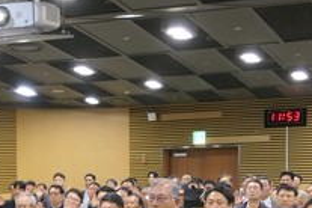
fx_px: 979
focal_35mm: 113
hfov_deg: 17.0
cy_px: 285
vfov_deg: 11.7
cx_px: -101
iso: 1600
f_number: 3.4
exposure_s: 1/60
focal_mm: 14.4
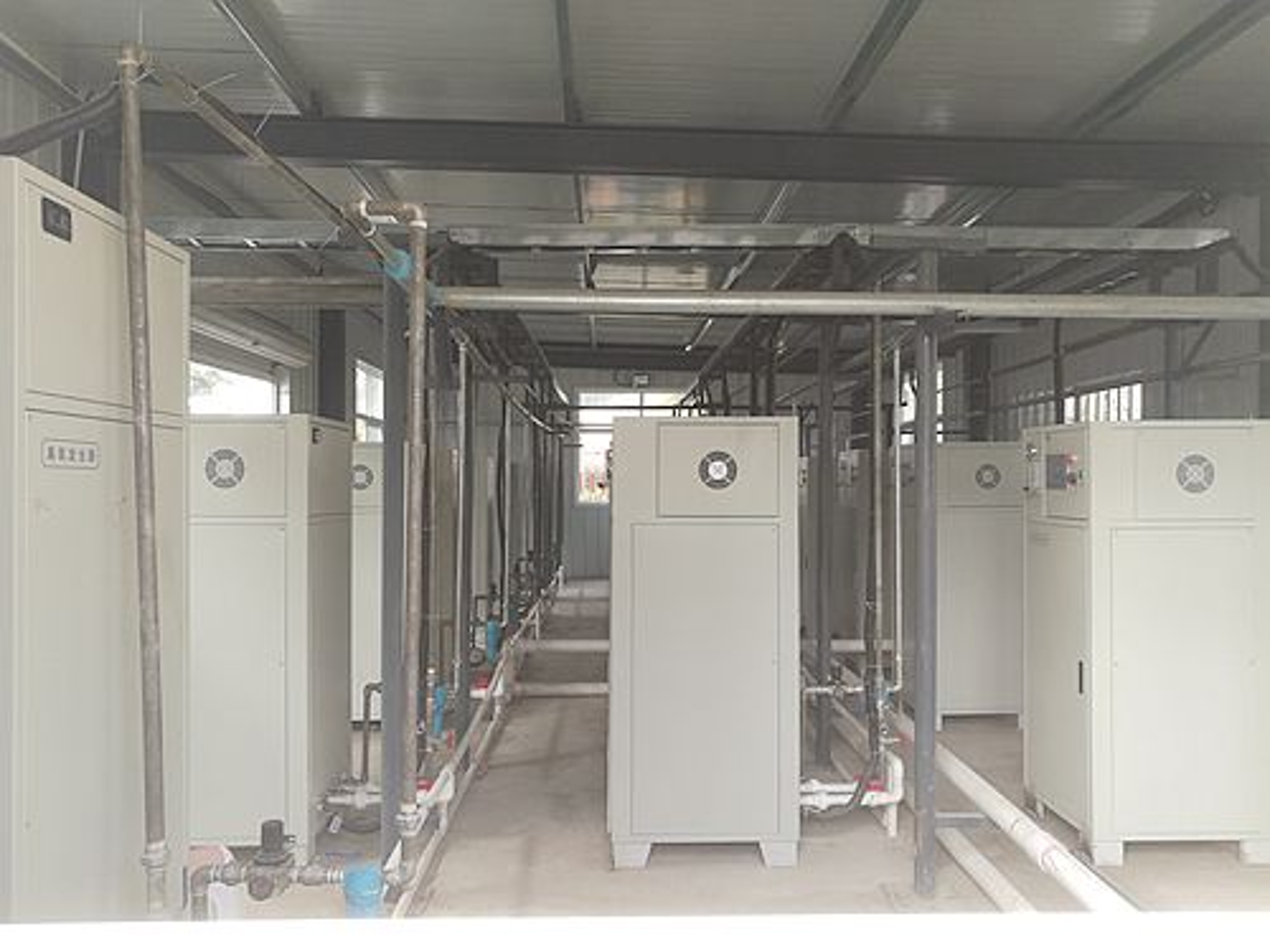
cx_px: 635
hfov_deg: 65.3
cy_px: 476
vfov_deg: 51.4
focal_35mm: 27
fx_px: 991
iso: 80
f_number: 2.2
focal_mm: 4.5
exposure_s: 1/60
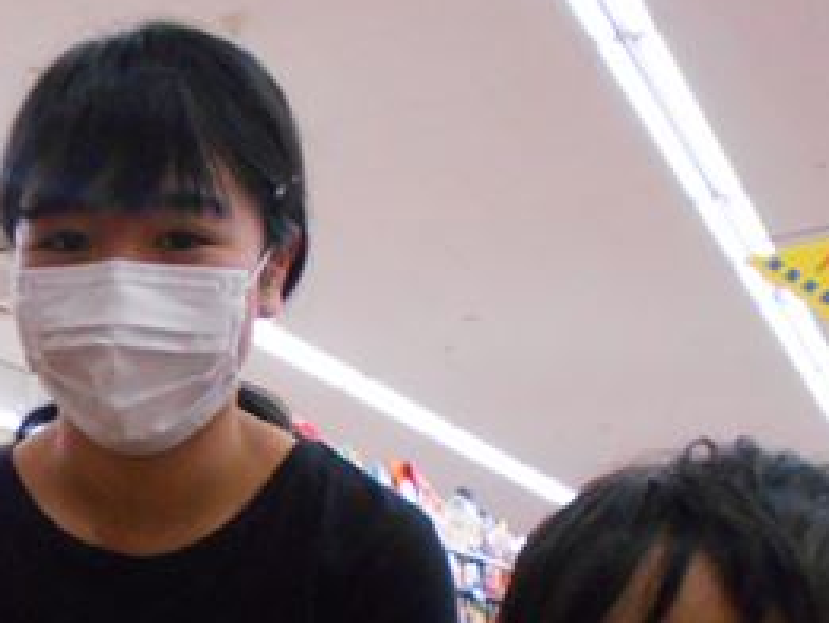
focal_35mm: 69
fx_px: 1653
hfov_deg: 26.1
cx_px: -76
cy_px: 578
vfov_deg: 20.8
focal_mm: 5.1
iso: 800
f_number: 3.4
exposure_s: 1/100
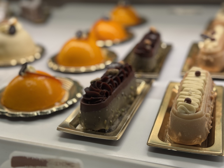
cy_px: 84
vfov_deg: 30.3
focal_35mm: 48
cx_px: 112
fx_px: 311
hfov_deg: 39.7
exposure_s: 1/439
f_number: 1.78
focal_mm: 6.76
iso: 64
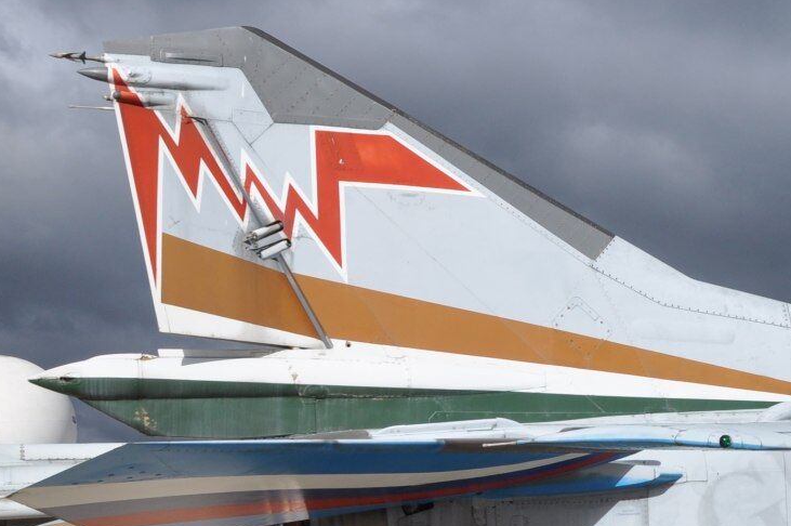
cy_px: 402
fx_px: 1567
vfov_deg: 18.9
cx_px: 928
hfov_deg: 25.6
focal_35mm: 71
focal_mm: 17
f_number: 8
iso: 200
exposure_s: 1/800
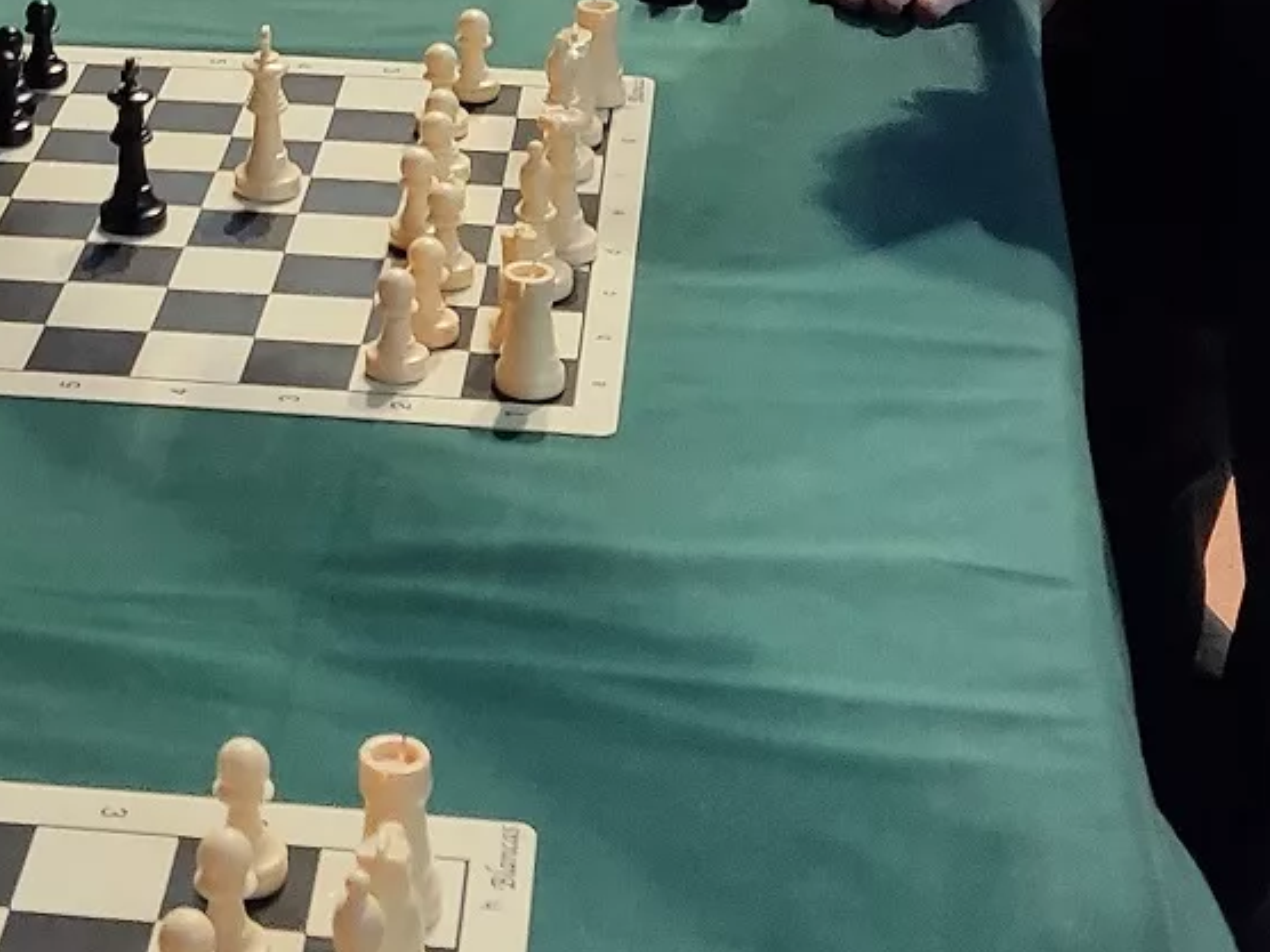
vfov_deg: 15.1
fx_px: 3302
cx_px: 87
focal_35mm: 90
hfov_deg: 21.2
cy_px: -511
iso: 228
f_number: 1.79
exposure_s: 1/33
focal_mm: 4.71
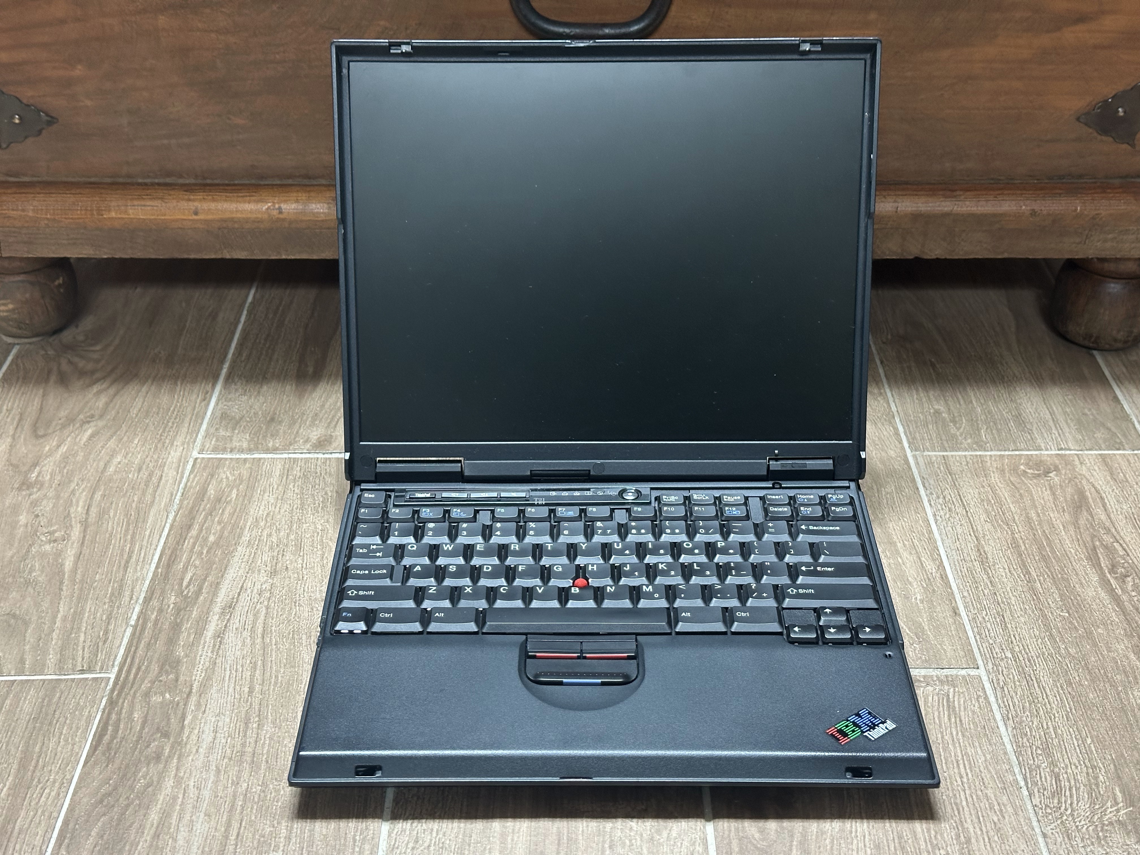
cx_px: 570
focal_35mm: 48
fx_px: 1581
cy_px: 428
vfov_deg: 30.3
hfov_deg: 39.7
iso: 200
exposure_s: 1/40
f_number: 1.78
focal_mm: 6.86
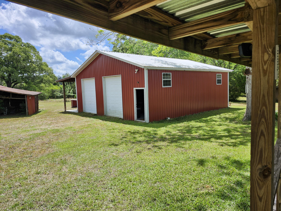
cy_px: 106
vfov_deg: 58.9
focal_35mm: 23
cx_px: 140
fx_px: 187
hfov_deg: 73.9
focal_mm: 5.54
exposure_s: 1/1372
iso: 25
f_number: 1.8
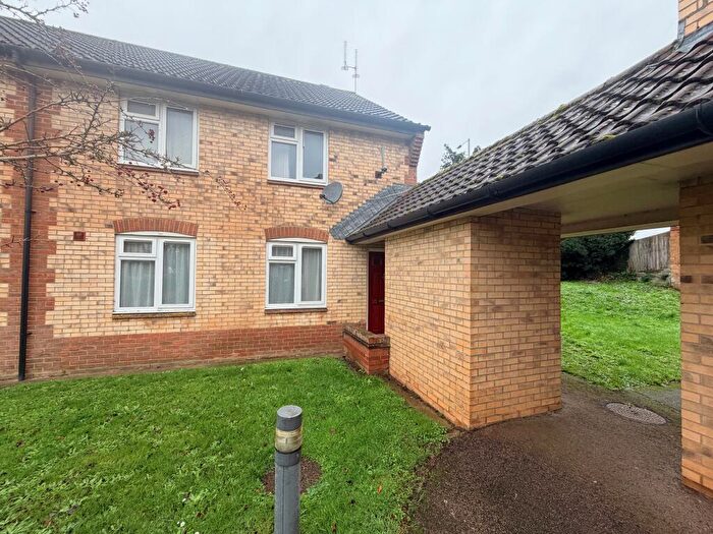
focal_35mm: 14
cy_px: 267
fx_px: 288
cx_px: 356
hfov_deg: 102.1
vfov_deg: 85.7
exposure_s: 1/121
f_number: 2.2
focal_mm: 2.22
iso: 100
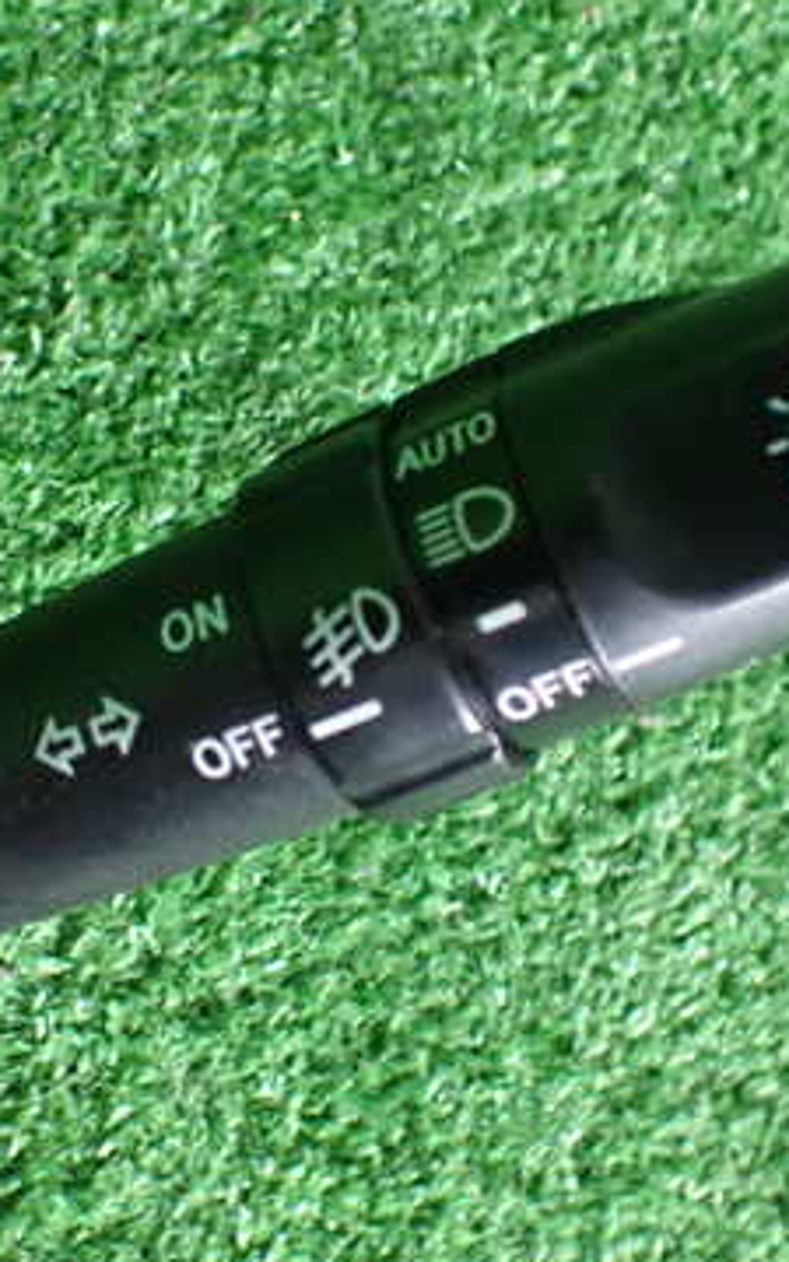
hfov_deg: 24.3
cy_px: 645
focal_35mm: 53
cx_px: 288
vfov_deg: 38.2
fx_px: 1823
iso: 1000
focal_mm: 5.4
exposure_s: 1/30
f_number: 2.3
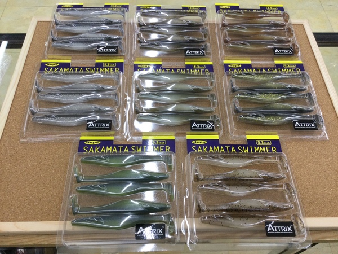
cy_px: 127
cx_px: 169
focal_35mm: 31
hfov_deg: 58.4
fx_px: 303
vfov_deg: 45.4
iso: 32
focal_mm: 3.3
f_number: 2.4
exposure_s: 1/30
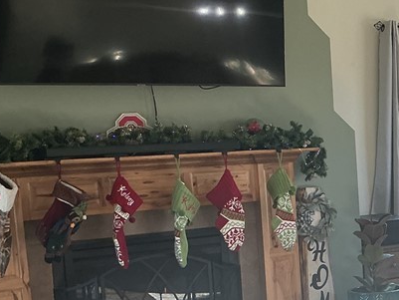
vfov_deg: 19.8
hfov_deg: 24.0
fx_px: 853
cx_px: 479
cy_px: 222
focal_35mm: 74
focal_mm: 3
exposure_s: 1/120
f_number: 1.8
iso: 40
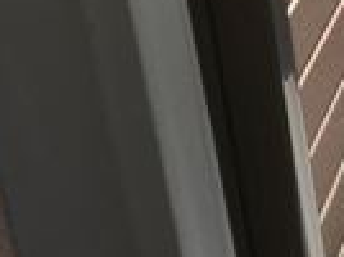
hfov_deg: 12.4
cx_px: 757
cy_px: -121
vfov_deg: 10.7
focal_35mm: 134
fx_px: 1329
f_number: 1.8
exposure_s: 1/60
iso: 25
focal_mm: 3.99
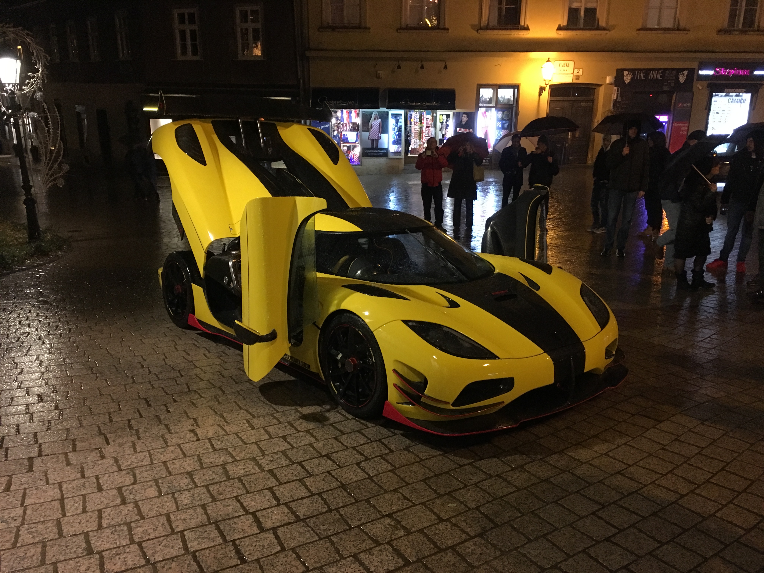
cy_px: 286
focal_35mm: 29
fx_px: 640
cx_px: 382
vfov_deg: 48.2
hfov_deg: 61.7
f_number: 2.2
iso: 250
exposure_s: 1/17
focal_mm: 4.15
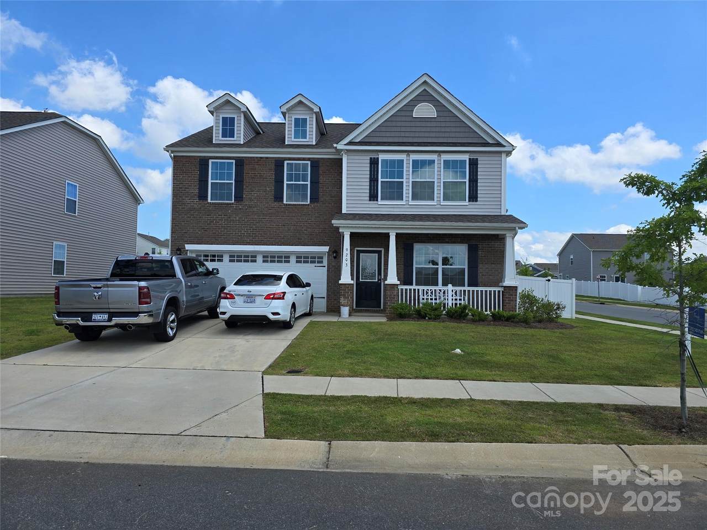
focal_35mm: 23
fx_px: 470
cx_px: 354
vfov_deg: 58.9
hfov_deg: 73.9
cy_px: 265
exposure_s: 1/740
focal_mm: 6.3
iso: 12
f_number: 1.7
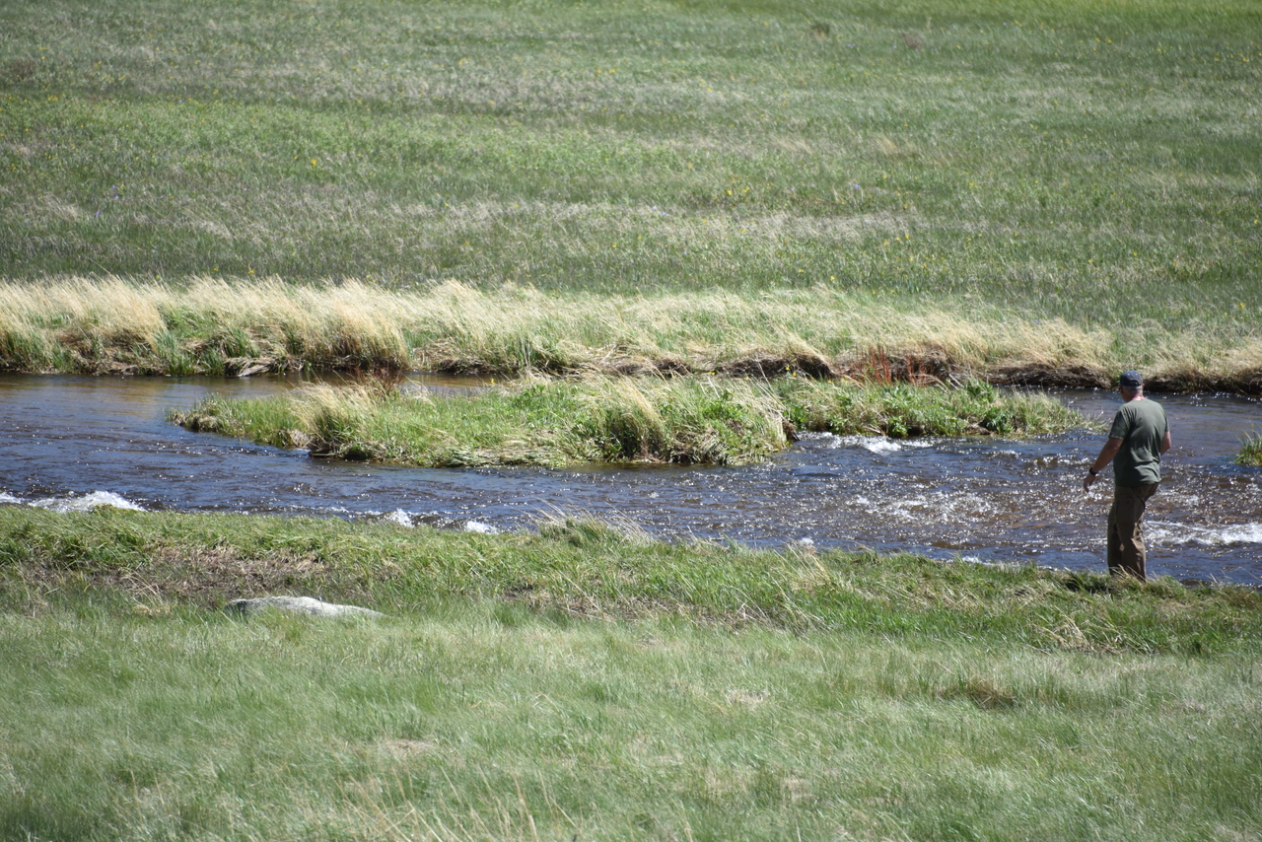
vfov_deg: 4.6
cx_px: 631
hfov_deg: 6.9
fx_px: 10518
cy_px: 421
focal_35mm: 300
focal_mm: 300
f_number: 5.6
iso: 220
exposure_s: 1/640
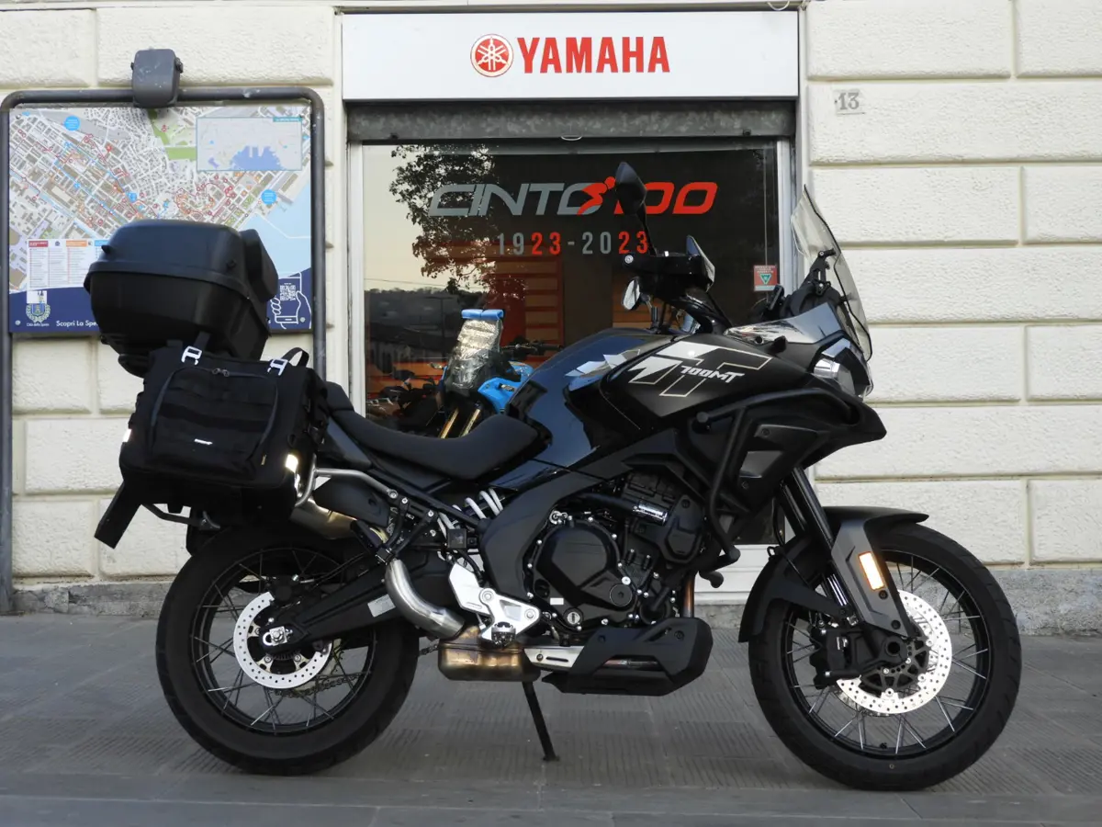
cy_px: 414
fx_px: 1751
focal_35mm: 55
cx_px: 551
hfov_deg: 34.9
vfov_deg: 26.6
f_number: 4
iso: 100
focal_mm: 9.9
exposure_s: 1/60
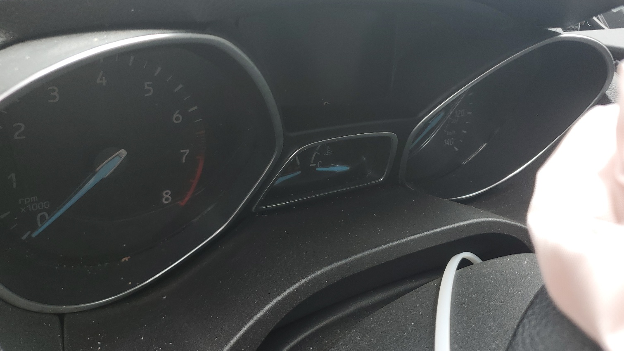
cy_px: 140
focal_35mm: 30
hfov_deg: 64.3
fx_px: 496
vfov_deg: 38.8
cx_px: 324
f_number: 1.5
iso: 50
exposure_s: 1/161
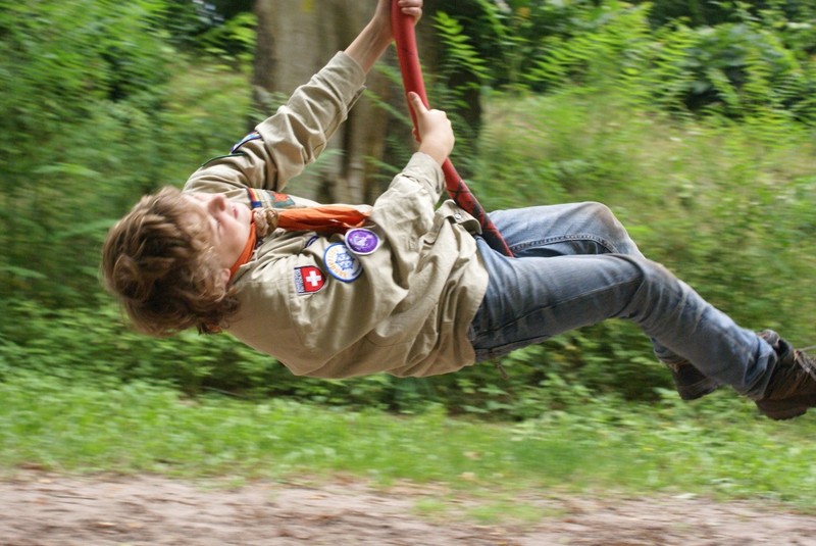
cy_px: 273
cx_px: 408
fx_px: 1021
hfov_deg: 43.6
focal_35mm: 45
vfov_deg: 29.9
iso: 800
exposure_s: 1/125
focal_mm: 30
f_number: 5
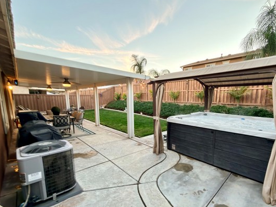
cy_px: 118
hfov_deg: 90.1
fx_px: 136
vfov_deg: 74.3
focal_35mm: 17
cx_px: 162
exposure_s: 1/30
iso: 50
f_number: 2.2
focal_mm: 2.22
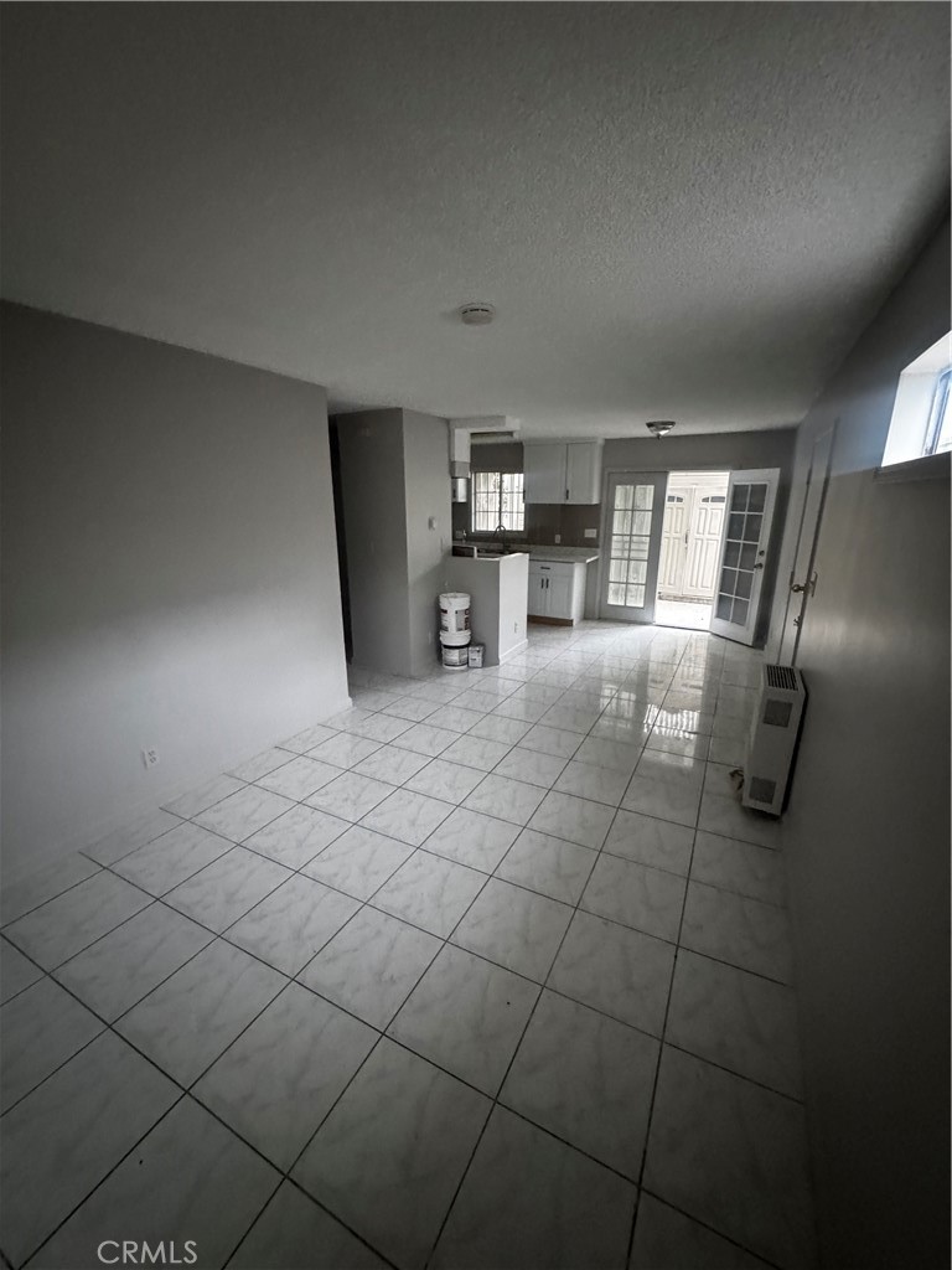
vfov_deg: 102.1
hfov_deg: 85.7
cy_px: 635
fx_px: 513
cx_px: 476
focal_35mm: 14
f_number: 2.2
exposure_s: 1/54
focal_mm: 2.22
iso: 1250
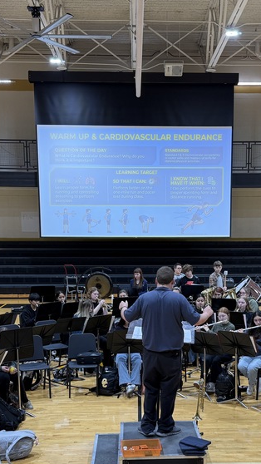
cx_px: 165
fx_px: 590
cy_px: 299
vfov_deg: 42.5
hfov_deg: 24.8
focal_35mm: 48
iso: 125
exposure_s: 1/120
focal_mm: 6.76
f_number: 1.78
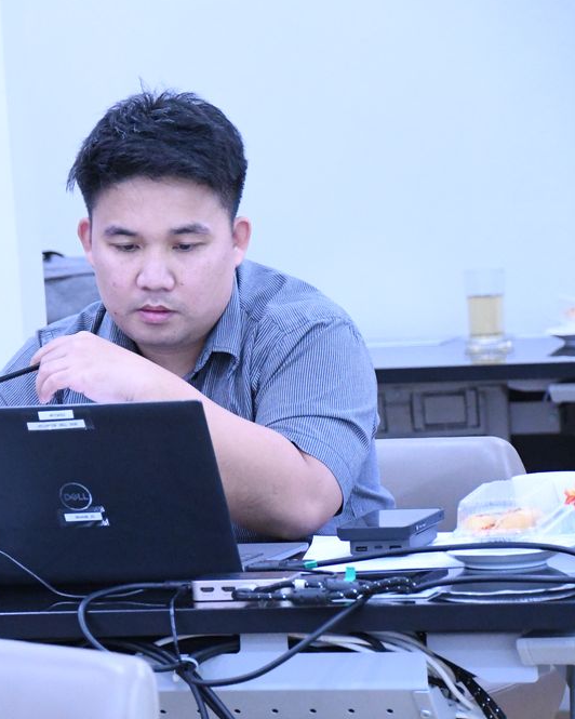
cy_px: 362
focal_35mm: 227
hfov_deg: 6.8
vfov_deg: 8.5
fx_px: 4829
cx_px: 92
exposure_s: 1/160
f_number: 5.6
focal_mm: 105
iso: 11400
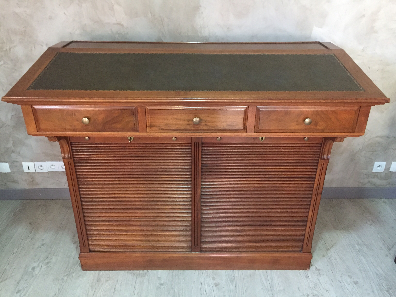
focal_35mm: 29
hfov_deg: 61.7
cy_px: 148
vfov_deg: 48.2
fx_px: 332
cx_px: 198
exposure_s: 1/17
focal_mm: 4.15
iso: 250
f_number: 2.2
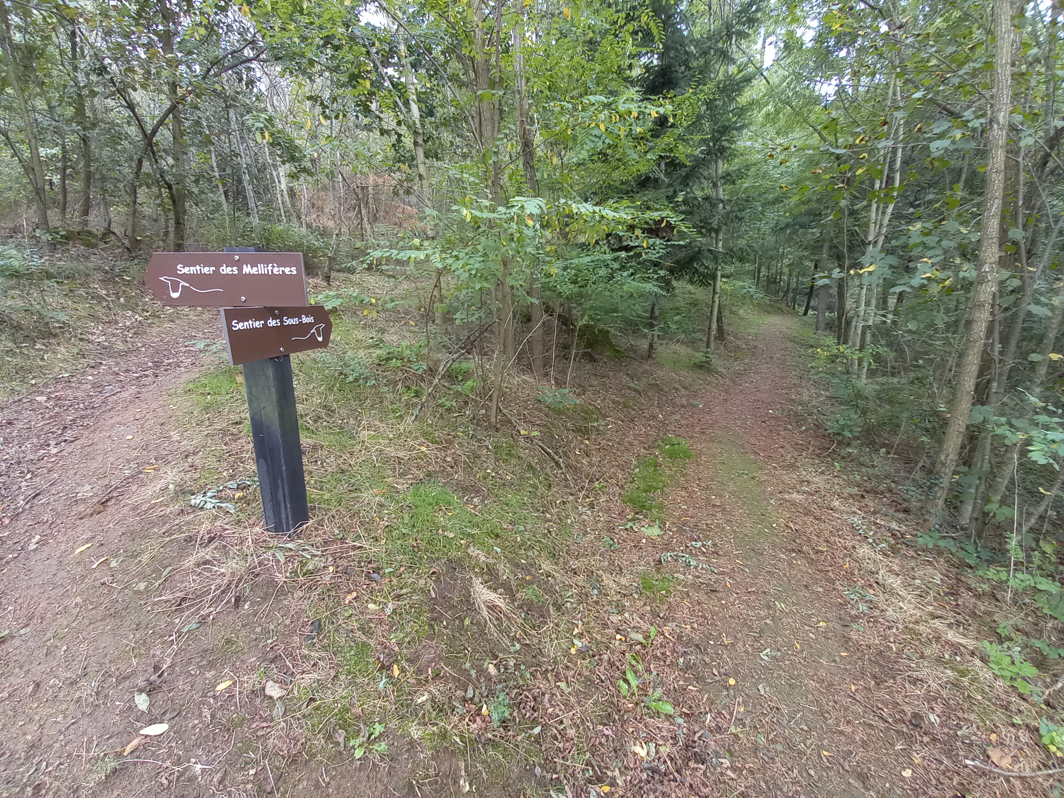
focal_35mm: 13
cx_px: 532
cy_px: 399
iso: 125
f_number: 2.2
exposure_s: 1/50
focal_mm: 1.42
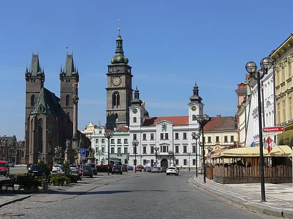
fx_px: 525
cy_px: 110
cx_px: 146
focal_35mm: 62
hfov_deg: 31.2
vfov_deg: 23.7
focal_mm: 13
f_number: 7.1
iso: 100
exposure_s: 1/500
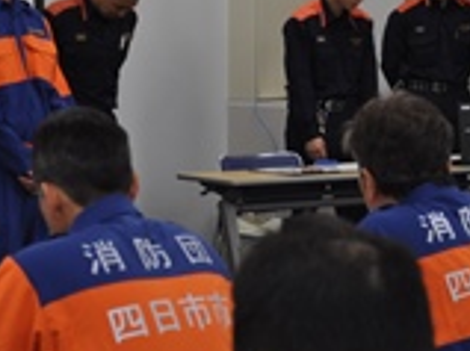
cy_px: 221
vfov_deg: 10.7
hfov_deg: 14.3
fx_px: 1872
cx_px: 198
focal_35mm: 138
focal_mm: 34
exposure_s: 1/125
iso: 400
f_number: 5.6
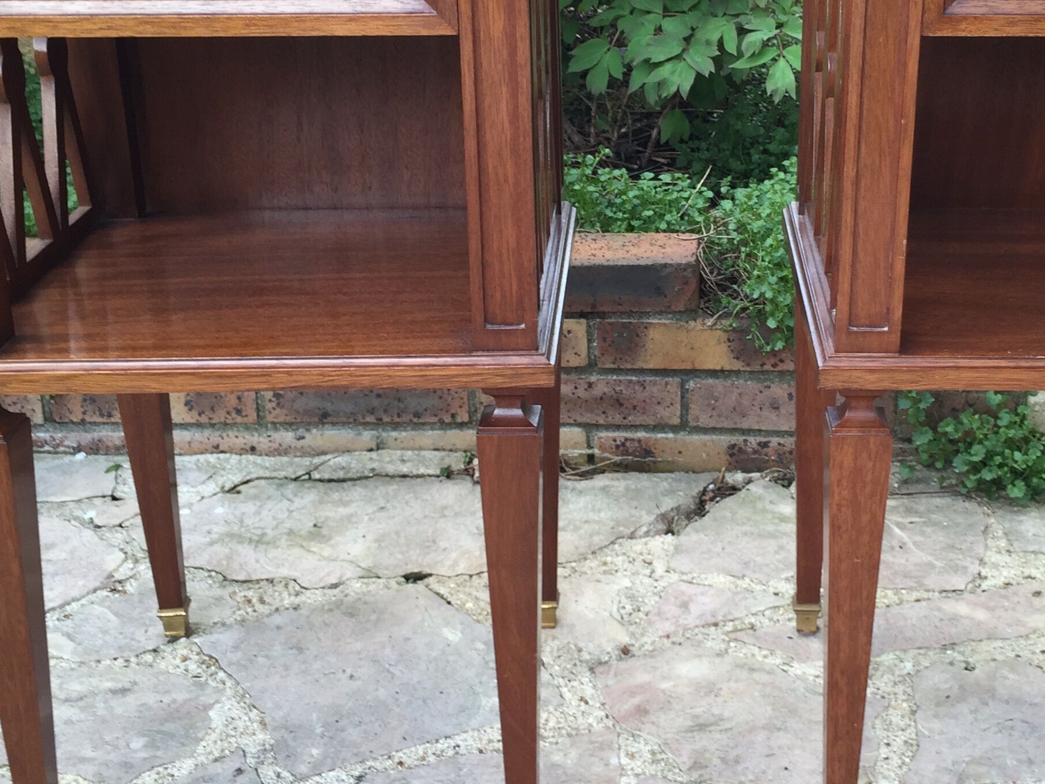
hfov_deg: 36.5
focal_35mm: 52
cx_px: 681
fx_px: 1570
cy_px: 313
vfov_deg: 28.0
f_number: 2.2
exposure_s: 1/120
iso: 32
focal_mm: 4.15
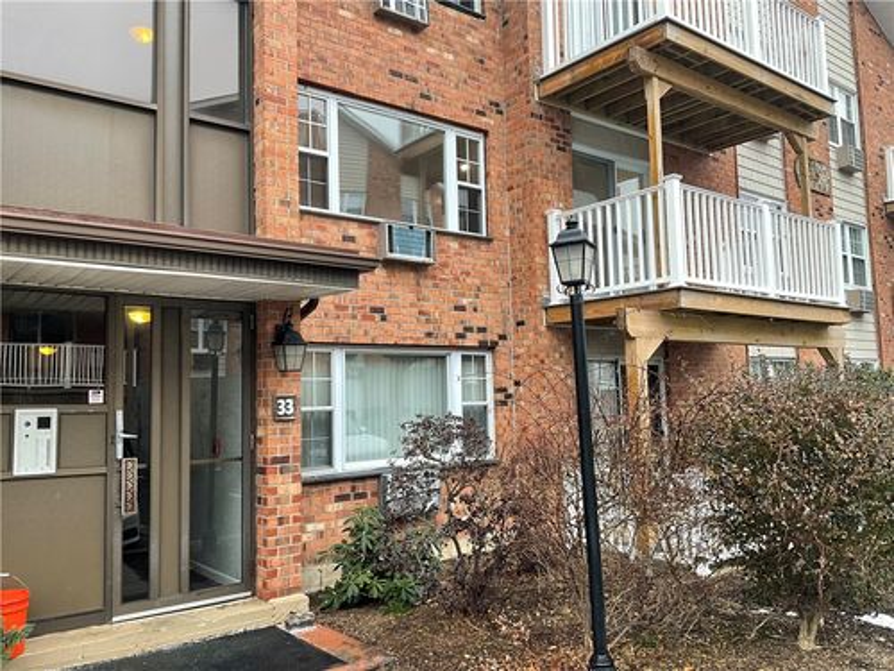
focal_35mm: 29
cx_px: 447
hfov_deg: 61.7
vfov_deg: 48.2
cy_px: 336
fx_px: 749
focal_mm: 3
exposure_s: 1/122
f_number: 1.8
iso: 50
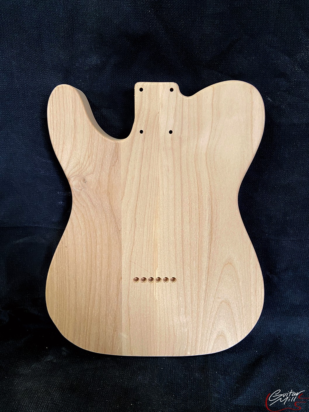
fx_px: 309
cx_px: 154
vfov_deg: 67.3
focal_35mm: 26
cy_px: 206
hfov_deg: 53.1
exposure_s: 1/60
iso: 200
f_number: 1.8
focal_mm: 4.25
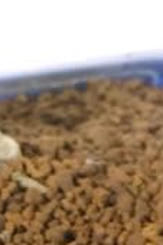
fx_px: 5703
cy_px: -481
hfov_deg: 1.6
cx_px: -128
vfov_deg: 2.4
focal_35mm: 838
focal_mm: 74.1
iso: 1600
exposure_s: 1/30
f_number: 8
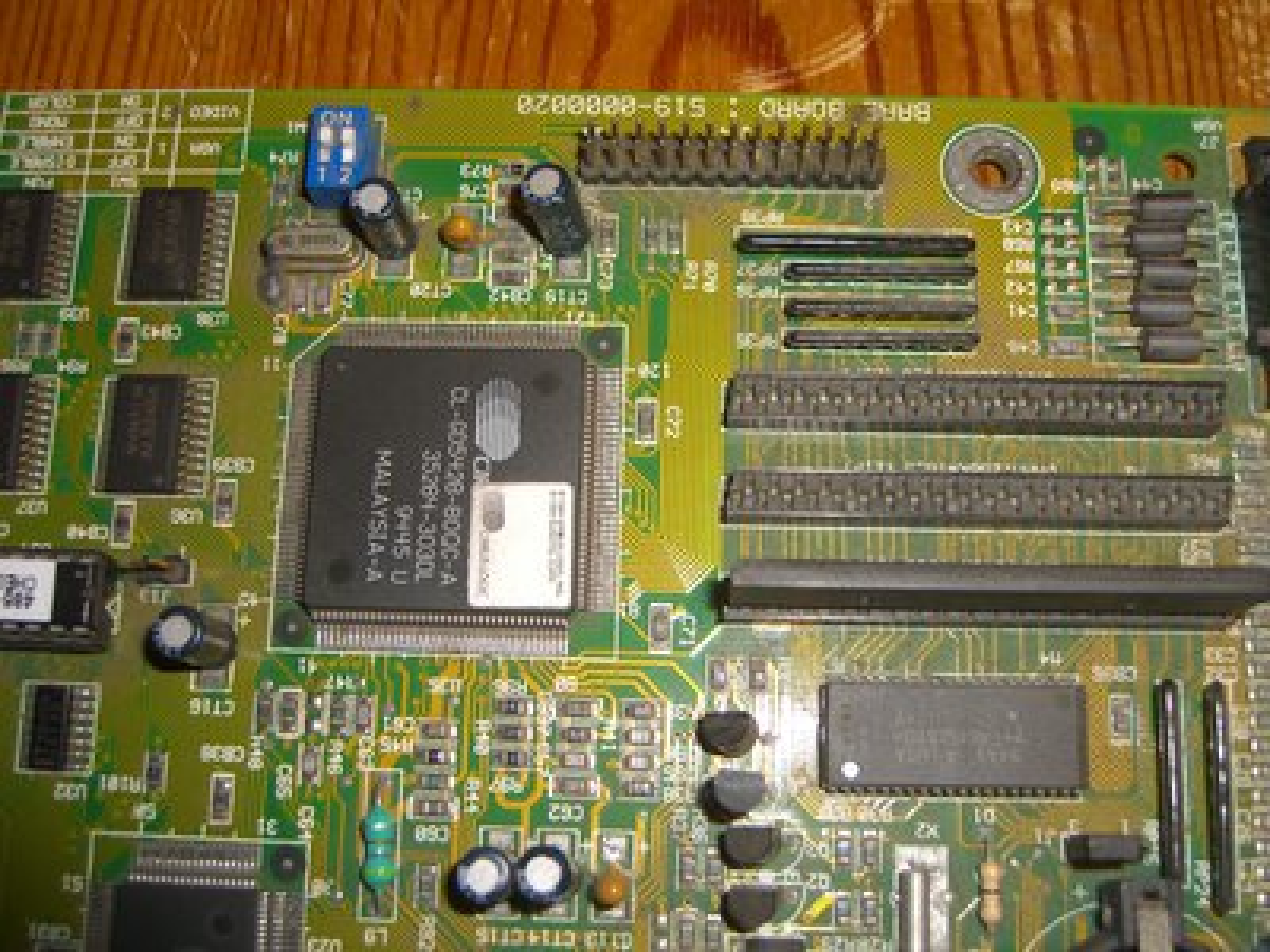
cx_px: 635
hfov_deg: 49.0
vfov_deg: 37.7
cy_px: 476
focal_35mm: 38
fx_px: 1394
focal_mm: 7.9
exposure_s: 1/60
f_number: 2.8
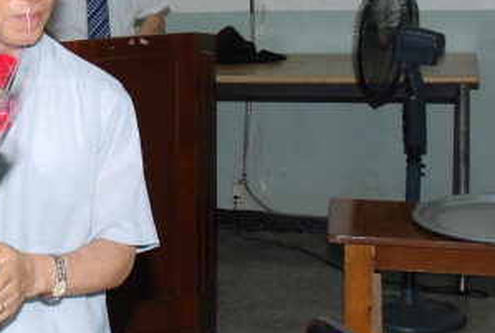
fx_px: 1243
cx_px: -31
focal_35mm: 90
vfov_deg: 15.2
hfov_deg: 21.5
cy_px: 90
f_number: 6.3
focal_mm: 25
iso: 200
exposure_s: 1/60
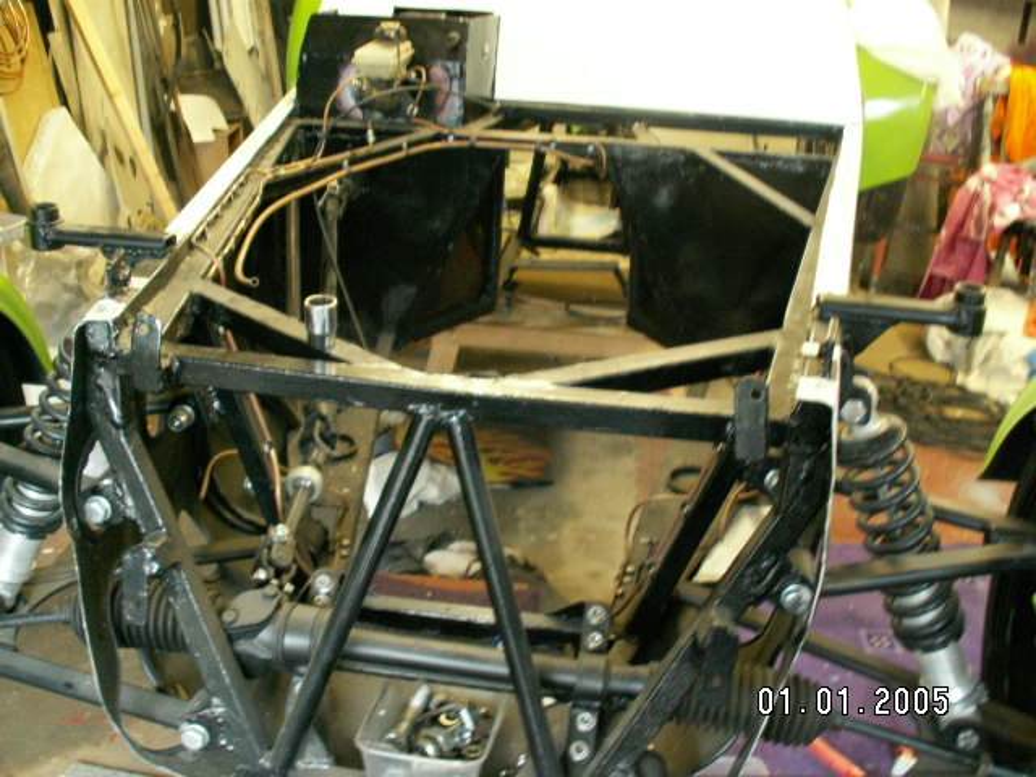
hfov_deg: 52.6
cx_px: 518
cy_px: 388
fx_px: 1047
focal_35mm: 35
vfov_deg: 40.7
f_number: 2.8
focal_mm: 5.86
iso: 160
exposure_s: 1/8
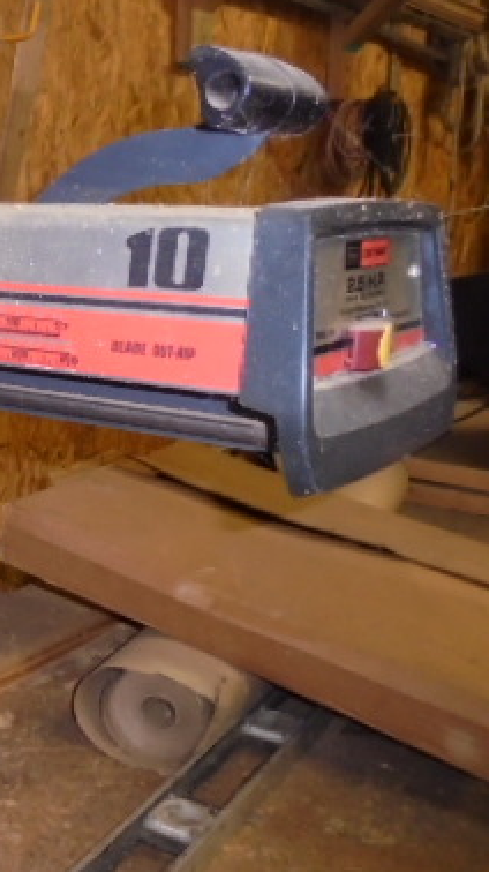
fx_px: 1109
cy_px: 431
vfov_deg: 42.9
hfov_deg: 22.8
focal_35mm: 48
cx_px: -99
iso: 320
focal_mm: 4.6
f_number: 3.5
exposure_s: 1/30
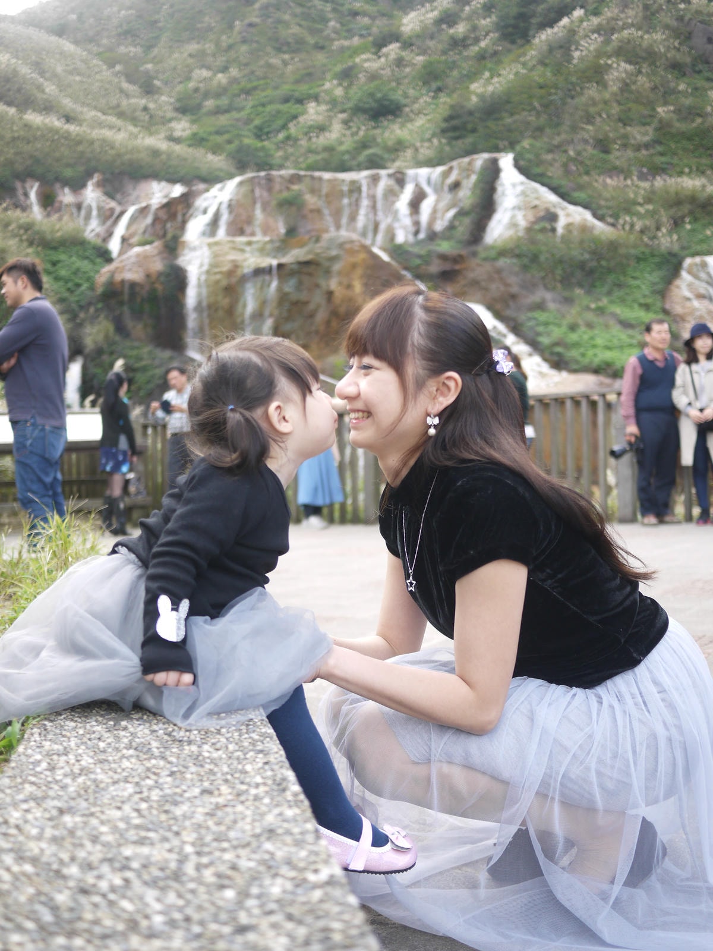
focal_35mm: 40
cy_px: 476
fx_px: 1099
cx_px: 356
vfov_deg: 46.8
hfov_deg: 36.0
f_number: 1.8
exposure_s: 1/800
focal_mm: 20
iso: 160
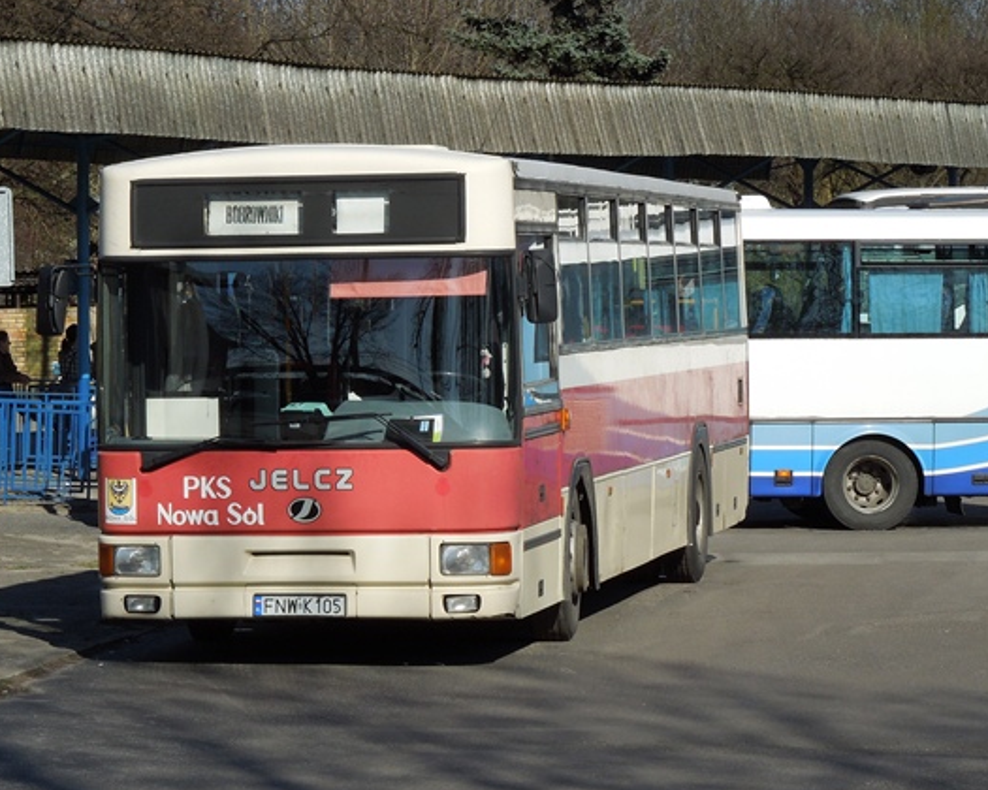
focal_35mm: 177
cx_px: 335
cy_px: 397
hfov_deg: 10.9
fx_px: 5176
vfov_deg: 8.7
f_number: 4.8
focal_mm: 21.5
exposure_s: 1/800
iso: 100
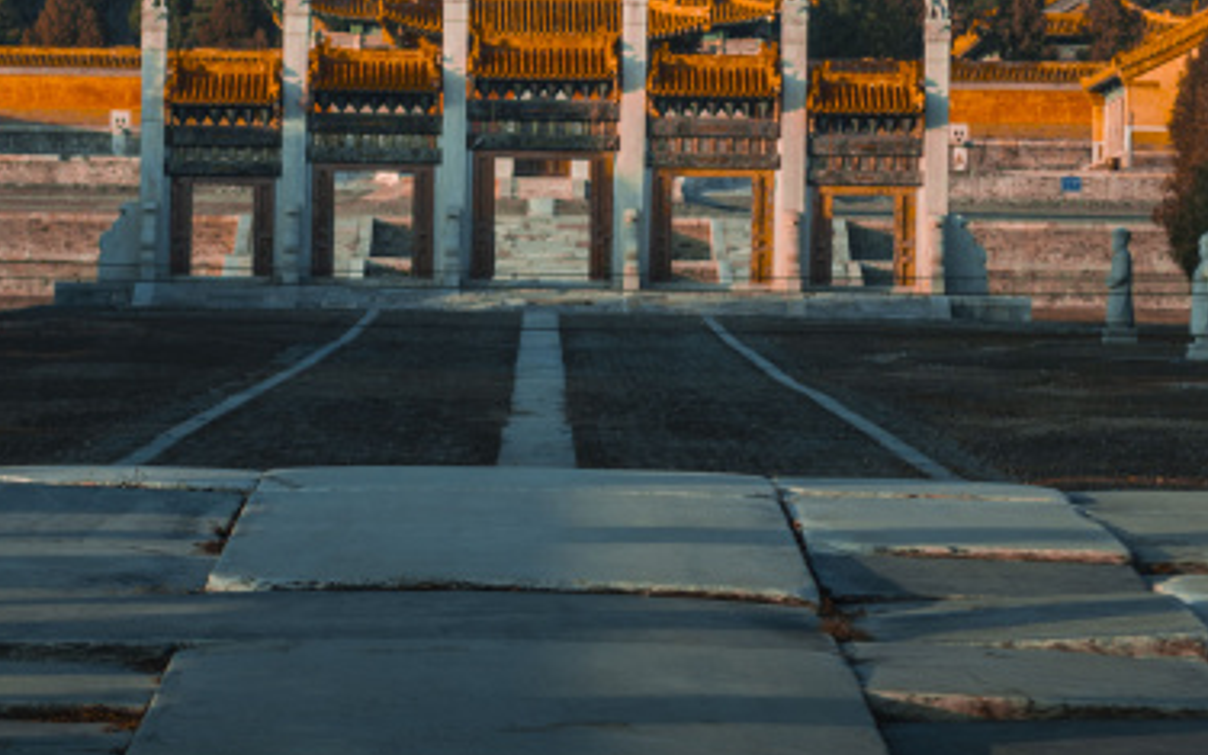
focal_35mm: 215
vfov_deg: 6.1
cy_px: -124
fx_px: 7078
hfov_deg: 9.7
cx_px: 263
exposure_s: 1/60
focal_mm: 66
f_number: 5.6
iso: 100
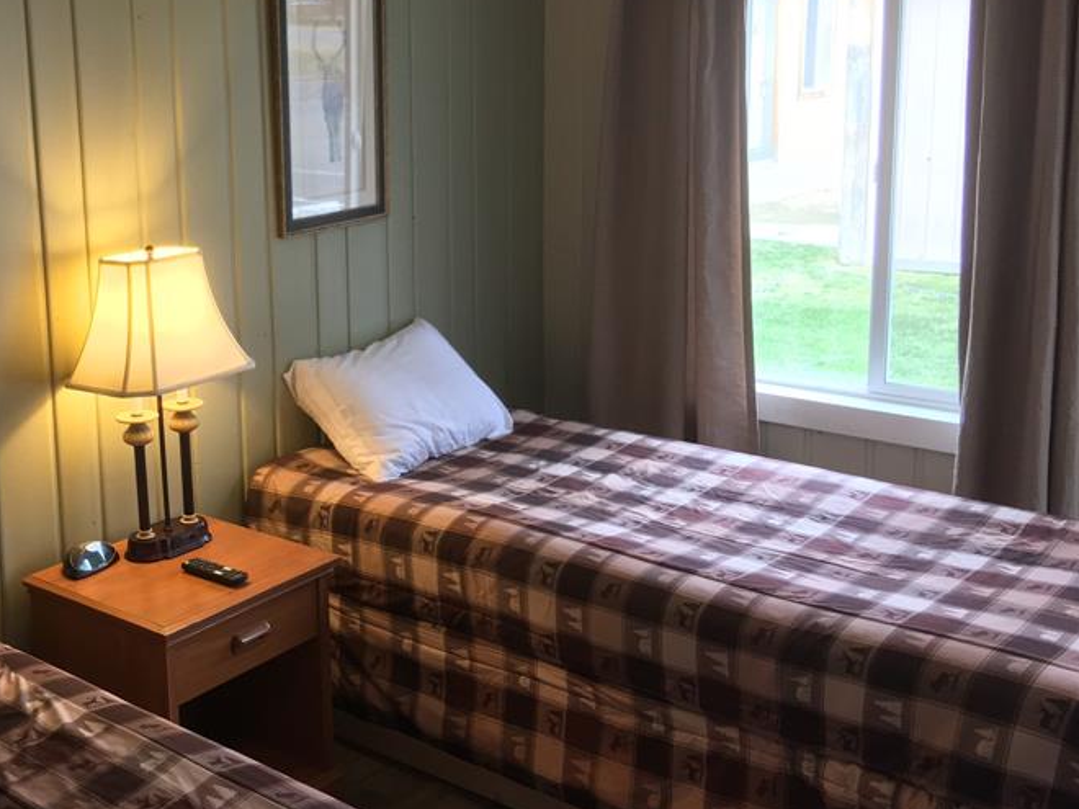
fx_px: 1403
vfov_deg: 32.1
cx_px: 255
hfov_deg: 40.7
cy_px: 319
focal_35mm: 45
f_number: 2.2
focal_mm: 4.15
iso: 80
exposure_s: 1/30
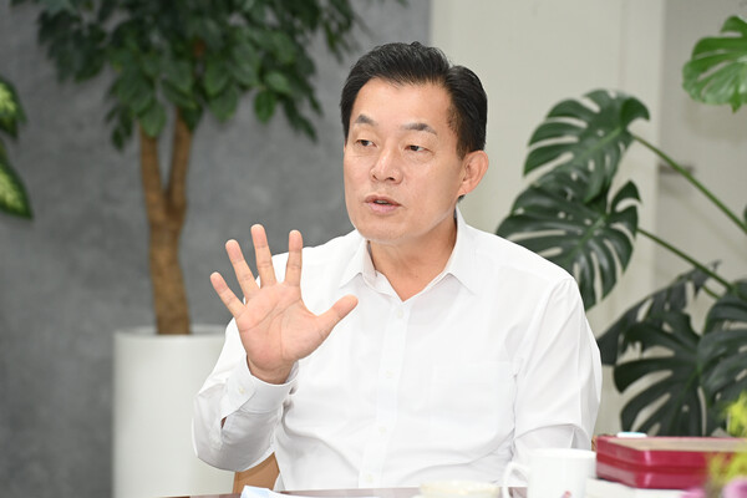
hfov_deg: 11.1
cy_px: 249
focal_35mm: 185
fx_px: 3838
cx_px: 374
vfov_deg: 7.4
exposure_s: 1/250
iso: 2500
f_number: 7.1
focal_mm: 185
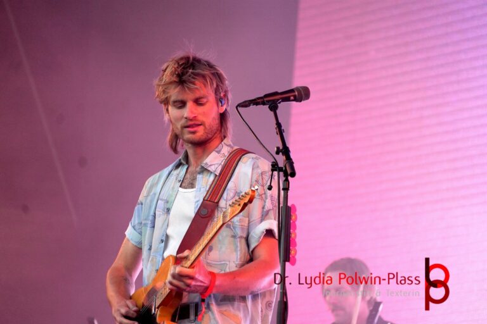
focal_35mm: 340
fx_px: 4606
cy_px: 162
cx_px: 244
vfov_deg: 4.0
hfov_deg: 6.1
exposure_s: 1/400
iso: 1250
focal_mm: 227
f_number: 6.3
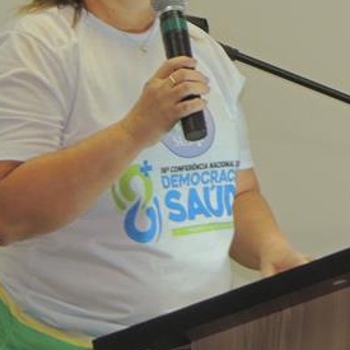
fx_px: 2825
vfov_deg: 7.1
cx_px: 290
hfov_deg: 7.1
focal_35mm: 247
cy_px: 103
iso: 400
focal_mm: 18.7
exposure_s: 1/80
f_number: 4.2
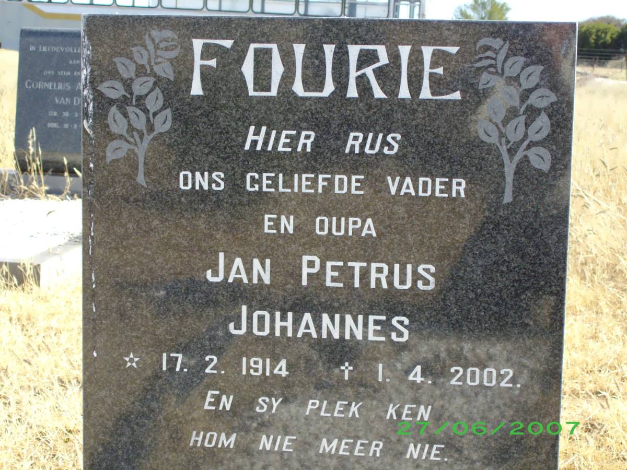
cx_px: 314
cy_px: 235
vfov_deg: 17.0
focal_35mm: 87
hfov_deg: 22.5
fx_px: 1576
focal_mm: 14
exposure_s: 1/400
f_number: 4.3
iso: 160
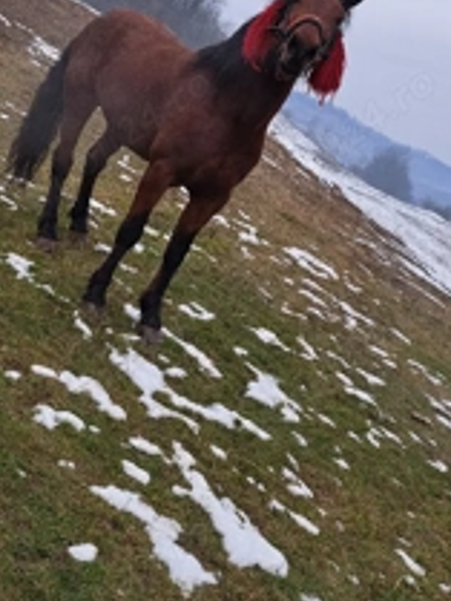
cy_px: 175
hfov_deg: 31.4
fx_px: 798
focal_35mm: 46
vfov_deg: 40.4
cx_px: 175
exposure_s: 1/714
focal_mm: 5.23
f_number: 1.8
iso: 50
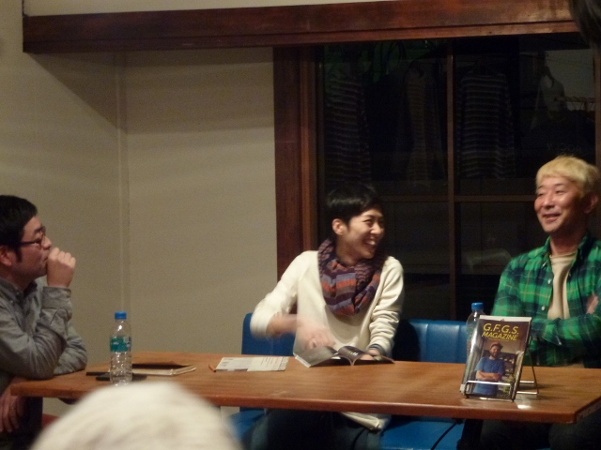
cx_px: 300
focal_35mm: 96
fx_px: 1667
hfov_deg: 20.4
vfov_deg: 15.4
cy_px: 225
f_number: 5
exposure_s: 1/6
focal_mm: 17.3
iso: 400
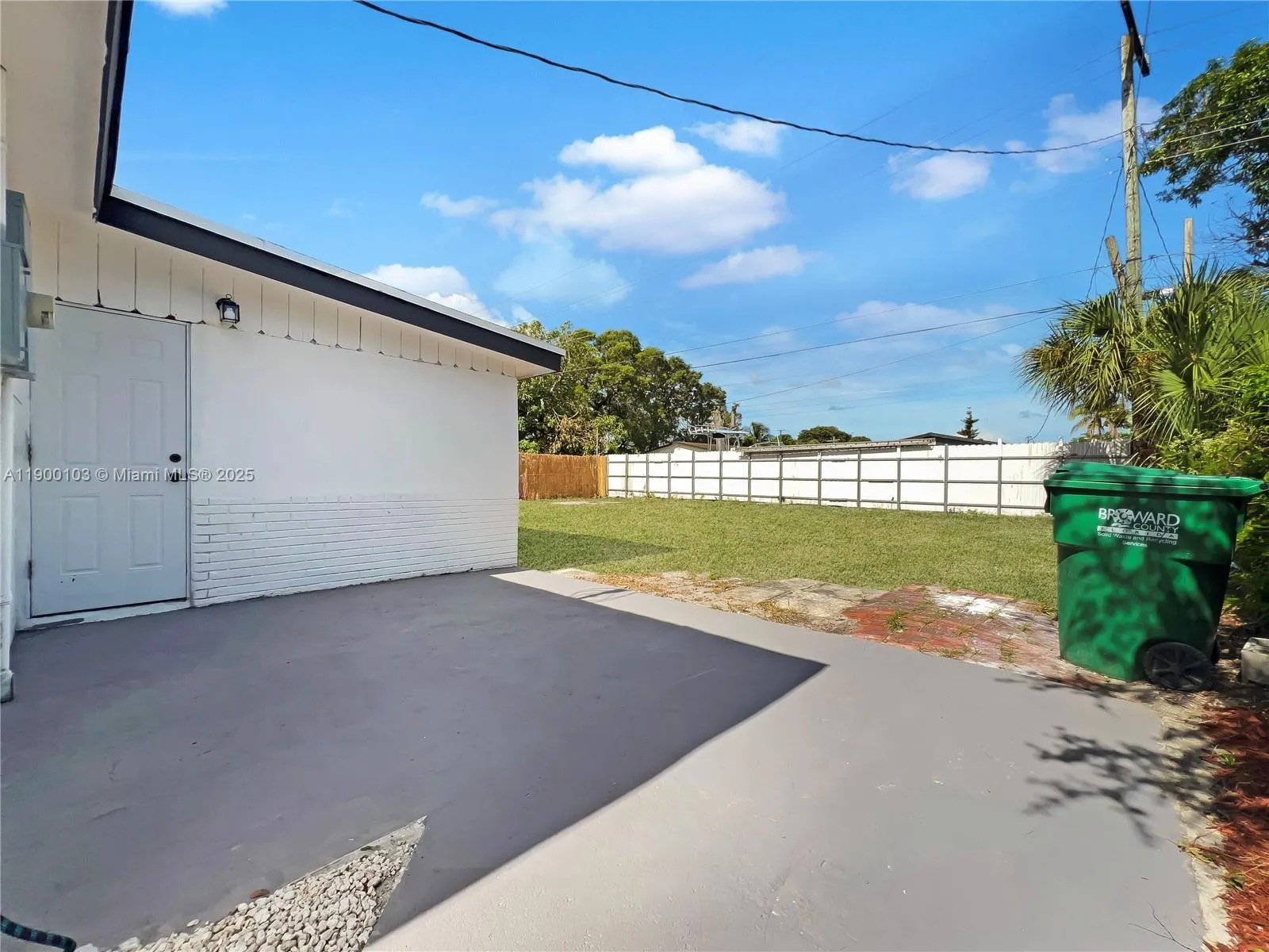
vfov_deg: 89.9
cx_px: 634
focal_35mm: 13
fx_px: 477
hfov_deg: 106.2
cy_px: 476
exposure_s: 1/763
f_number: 1.8
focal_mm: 1.57
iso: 32
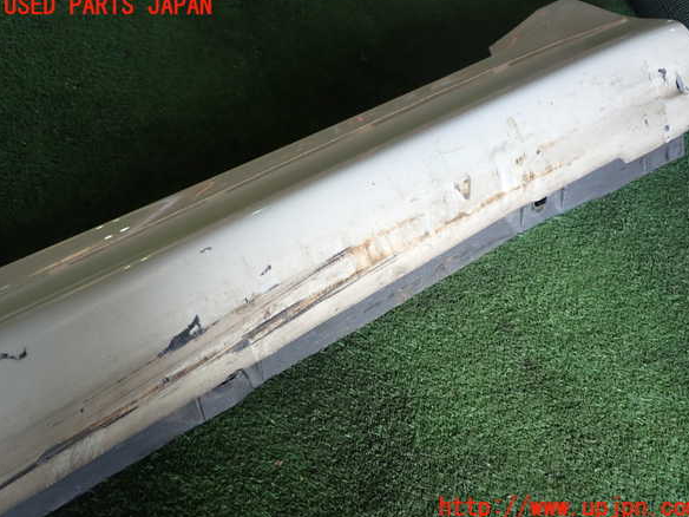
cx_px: 352
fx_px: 736
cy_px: 257
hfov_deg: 50.1
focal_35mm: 37
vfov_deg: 38.7
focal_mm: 6.37
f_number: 2.5
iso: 125
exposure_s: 1/80
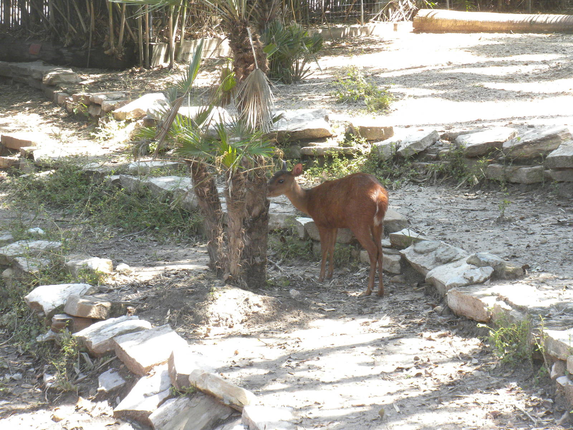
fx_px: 1970
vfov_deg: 12.5
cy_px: 215
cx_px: 286
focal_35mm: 119
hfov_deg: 16.6
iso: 164
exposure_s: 1/59.2
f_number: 5.1
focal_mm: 21
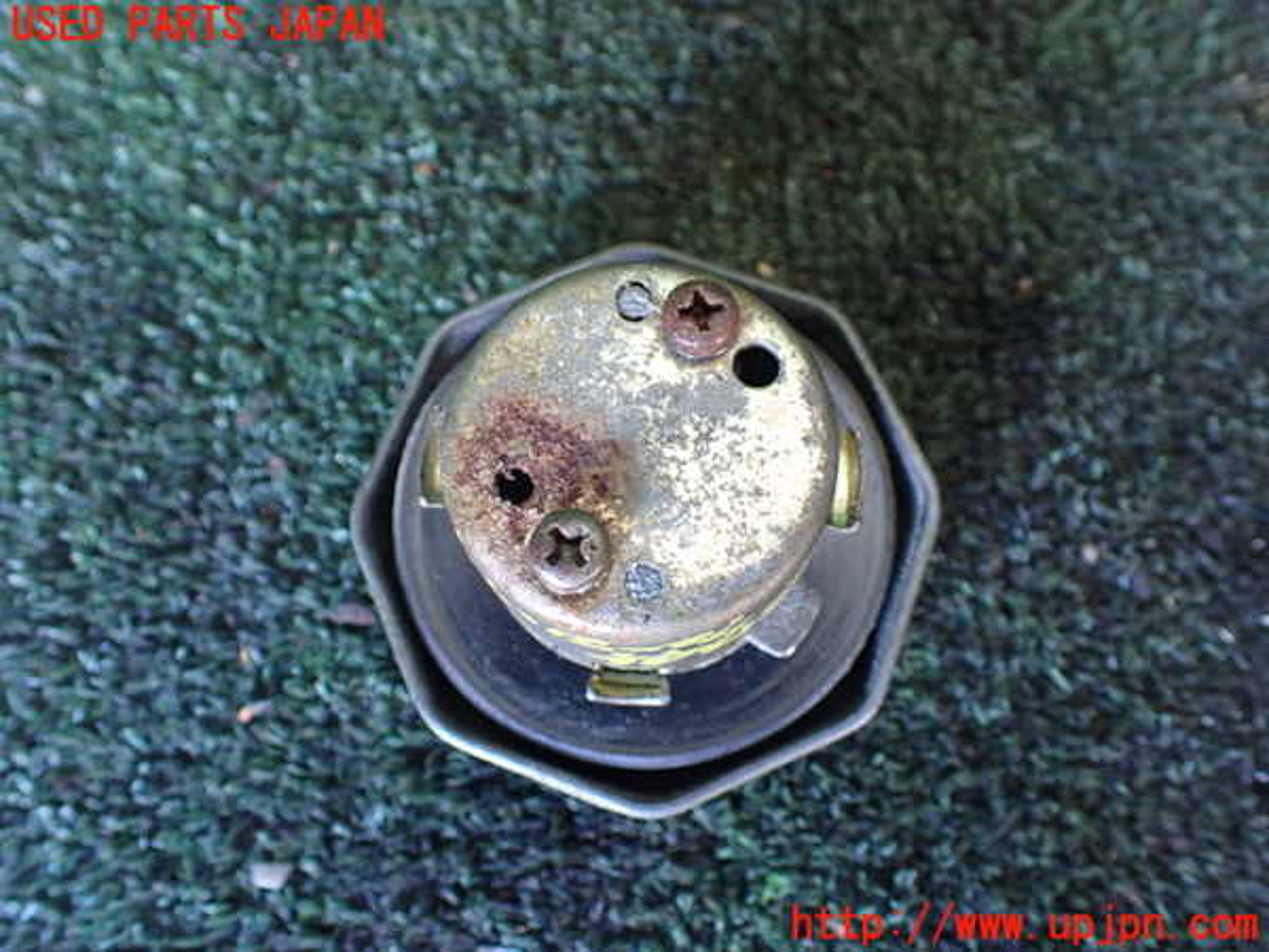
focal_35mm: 30
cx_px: 634
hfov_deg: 60.0
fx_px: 1100
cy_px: 476
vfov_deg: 46.8
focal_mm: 5.4
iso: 800
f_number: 2.3
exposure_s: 1/30
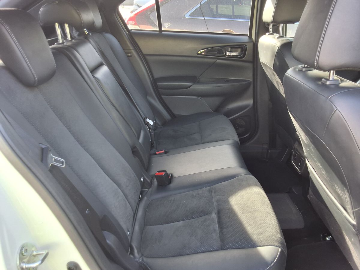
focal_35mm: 28
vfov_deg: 49.7
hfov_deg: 63.4
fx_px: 291
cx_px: 180
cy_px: 135
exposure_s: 1/50
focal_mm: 2.91
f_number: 1.9
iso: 40
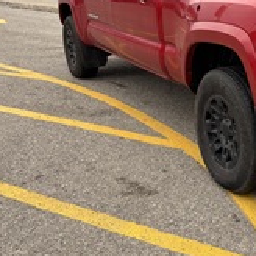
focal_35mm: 59
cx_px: 286
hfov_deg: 26.6
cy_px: 66
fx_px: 494
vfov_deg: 28.7
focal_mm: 5.96
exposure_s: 1/400
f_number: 1.6
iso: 50
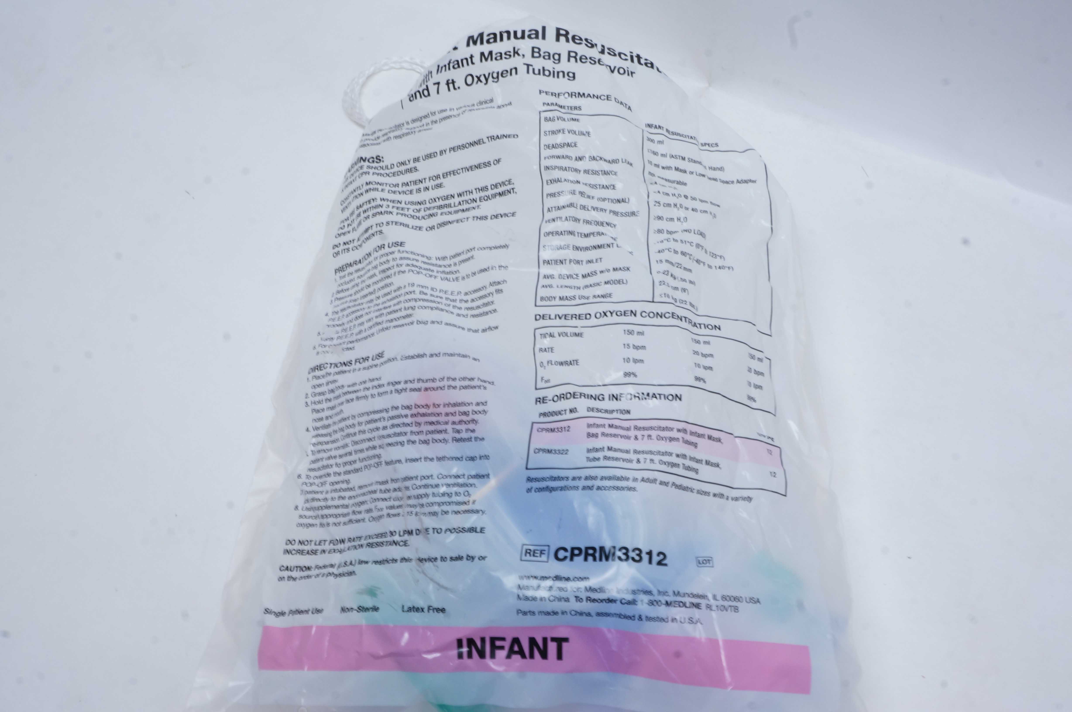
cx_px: 536
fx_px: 1294
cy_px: 356
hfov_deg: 45.0
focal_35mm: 44
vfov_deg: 30.8
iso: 400
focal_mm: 29
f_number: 20
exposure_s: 1/4
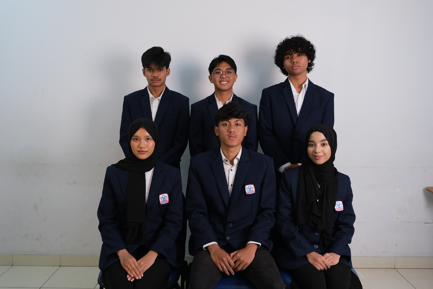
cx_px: 216
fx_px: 361
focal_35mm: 30
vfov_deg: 43.6
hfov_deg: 61.9
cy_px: 144
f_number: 4.2
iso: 640
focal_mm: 20.3
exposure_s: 1/60
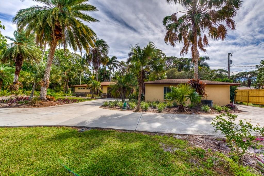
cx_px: 132
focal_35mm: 15
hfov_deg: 100.4
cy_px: 88
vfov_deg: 77.4
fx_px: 110
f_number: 8
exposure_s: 1/400
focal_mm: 15
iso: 100
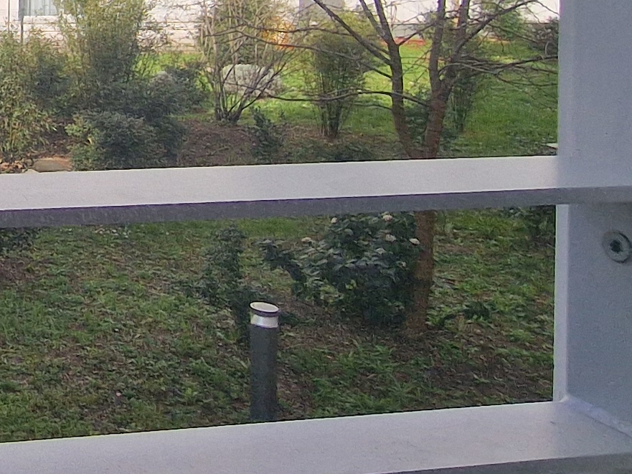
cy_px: -110
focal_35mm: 59
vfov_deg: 22.6
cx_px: -357
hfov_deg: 24.2
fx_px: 1077
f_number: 2.2
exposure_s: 1/2224
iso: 50
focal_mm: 2.2
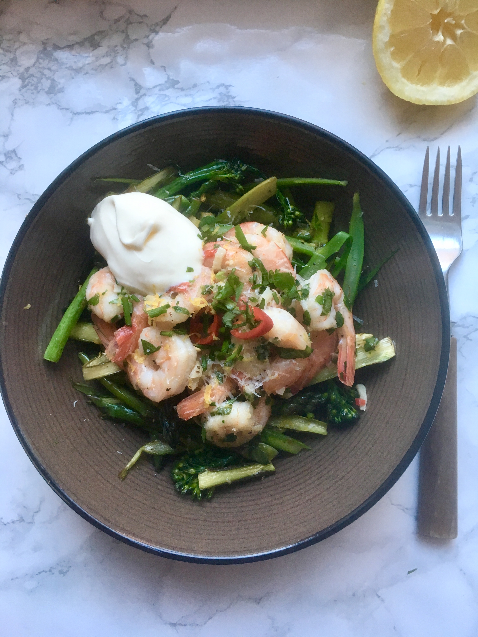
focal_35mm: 29
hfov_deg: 48.2
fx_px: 534
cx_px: 239
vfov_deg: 61.7
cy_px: 318
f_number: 2.2
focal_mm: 4.15
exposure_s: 1/33
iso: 80
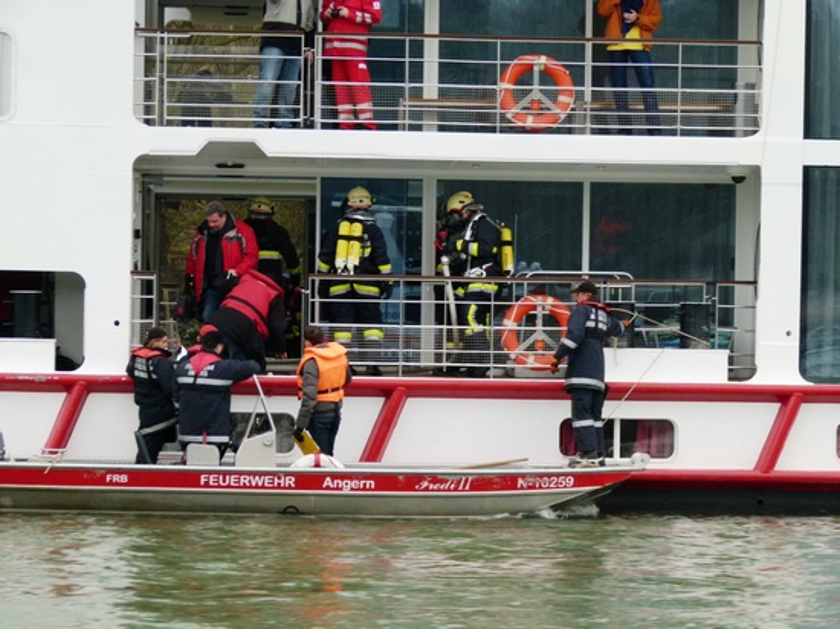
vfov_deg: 10.5
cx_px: 420
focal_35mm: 141
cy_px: 314
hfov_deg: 14.0
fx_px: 3420
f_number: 3.6
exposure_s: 1/80
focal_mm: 25.3
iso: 200
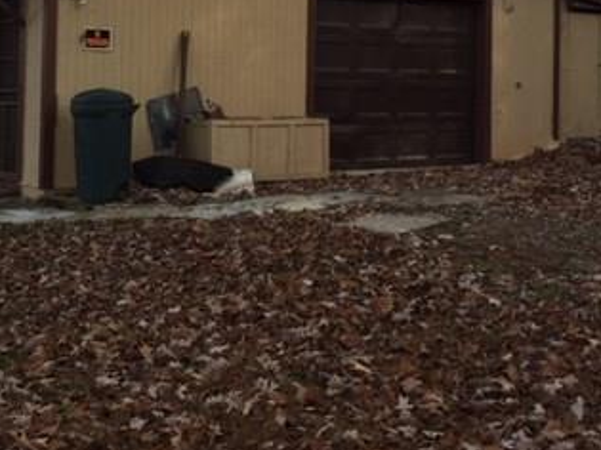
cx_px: 212
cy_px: 67
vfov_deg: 24.3
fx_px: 1024
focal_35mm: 59
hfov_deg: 32.5
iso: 32
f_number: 2.2
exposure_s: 1/329
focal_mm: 4.15
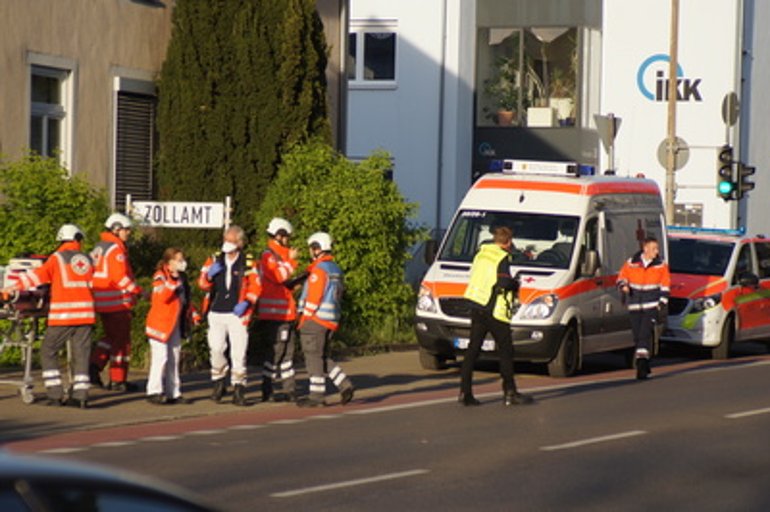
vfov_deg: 8.3
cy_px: 256
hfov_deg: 12.5
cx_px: 385
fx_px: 3526
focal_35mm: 165
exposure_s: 1/200
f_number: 5.6
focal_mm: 110
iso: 100
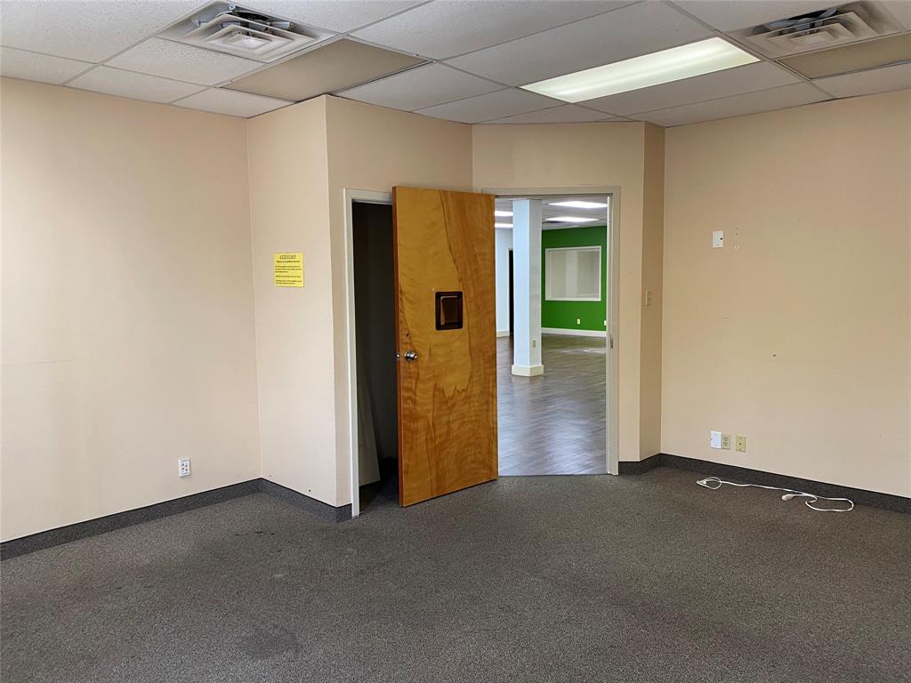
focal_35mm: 26
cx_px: 456
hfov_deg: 67.3
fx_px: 684
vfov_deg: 53.1
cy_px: 342
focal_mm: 4.25
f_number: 1.8
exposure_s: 1/60
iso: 125
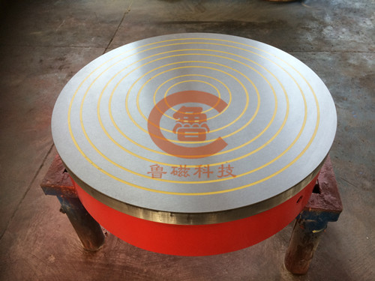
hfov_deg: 61.7
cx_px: 188
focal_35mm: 29
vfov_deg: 48.2
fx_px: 314
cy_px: 140
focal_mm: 4.15
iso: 40
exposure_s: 1/40
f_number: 2.2
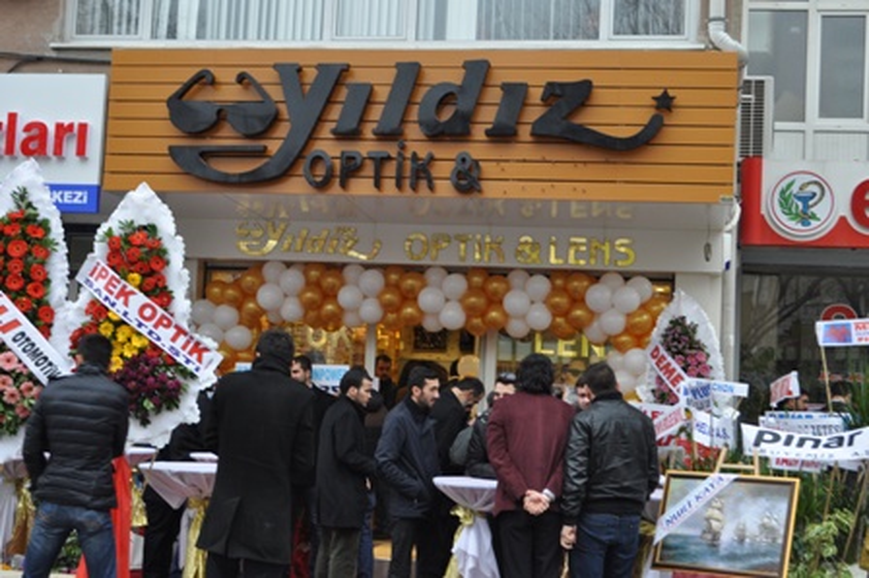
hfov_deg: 36.9
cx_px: 434
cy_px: 289
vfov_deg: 25.0
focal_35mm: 54
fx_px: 1303
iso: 400
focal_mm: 36
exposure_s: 1/125
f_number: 5.6
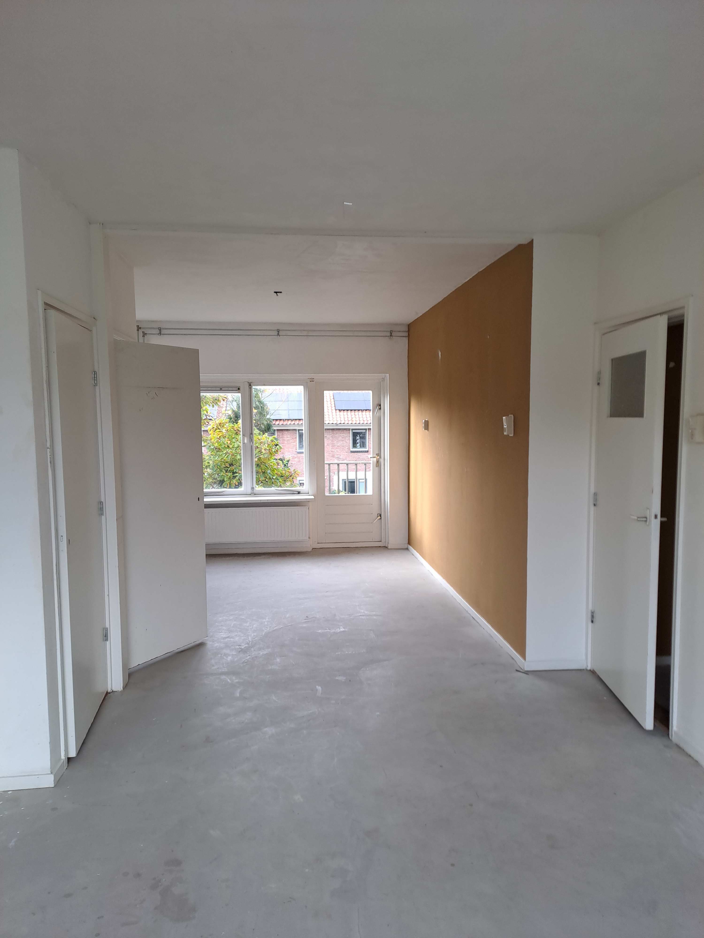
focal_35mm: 25
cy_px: 469
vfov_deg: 69.4
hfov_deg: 54.9
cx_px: 352
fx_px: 678
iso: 50
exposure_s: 1/50
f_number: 1.8
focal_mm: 4.65
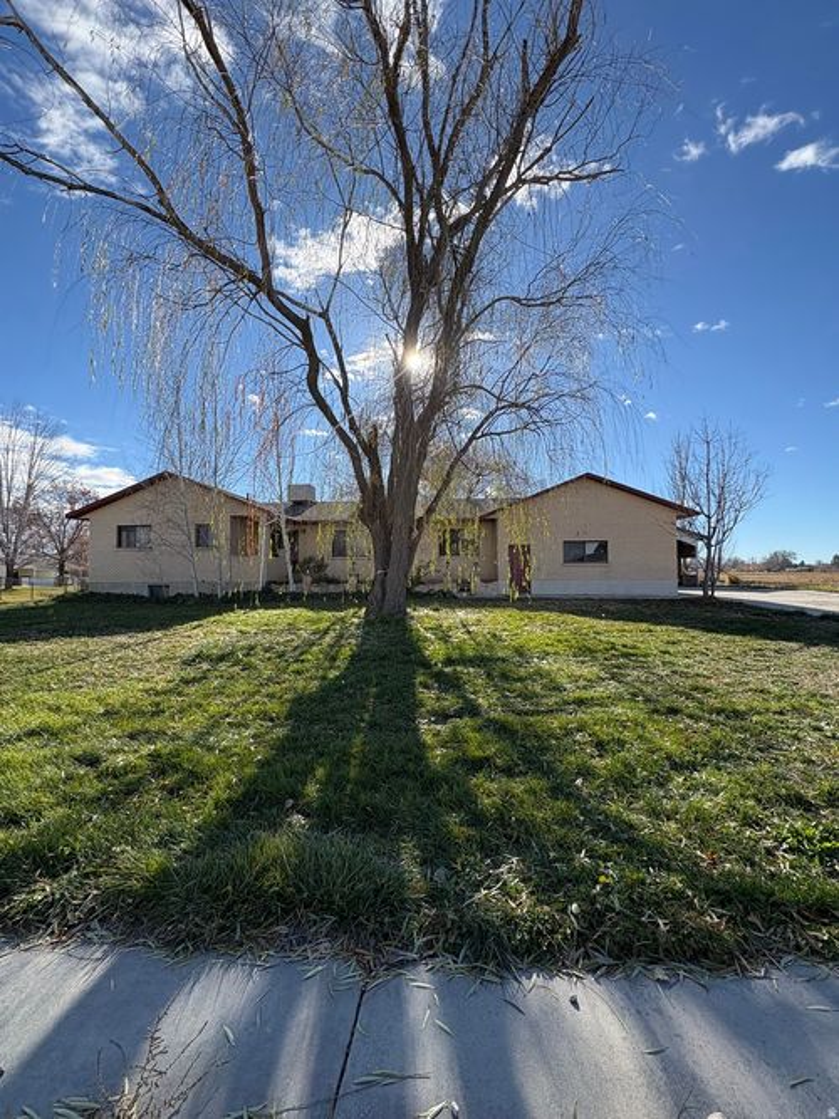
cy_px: 560
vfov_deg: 102.1
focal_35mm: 14
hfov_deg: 85.7
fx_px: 453
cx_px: 420
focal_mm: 2.22
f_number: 2.2
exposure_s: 1/1236
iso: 50
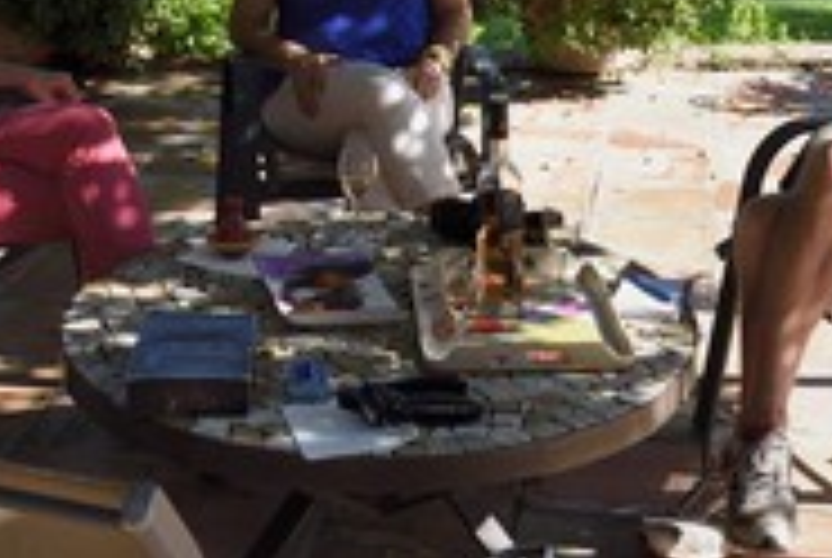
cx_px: 396
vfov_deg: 17.2
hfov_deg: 26.3
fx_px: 1782
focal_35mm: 77
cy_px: -54
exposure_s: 1/320
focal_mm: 34
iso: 800
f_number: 13
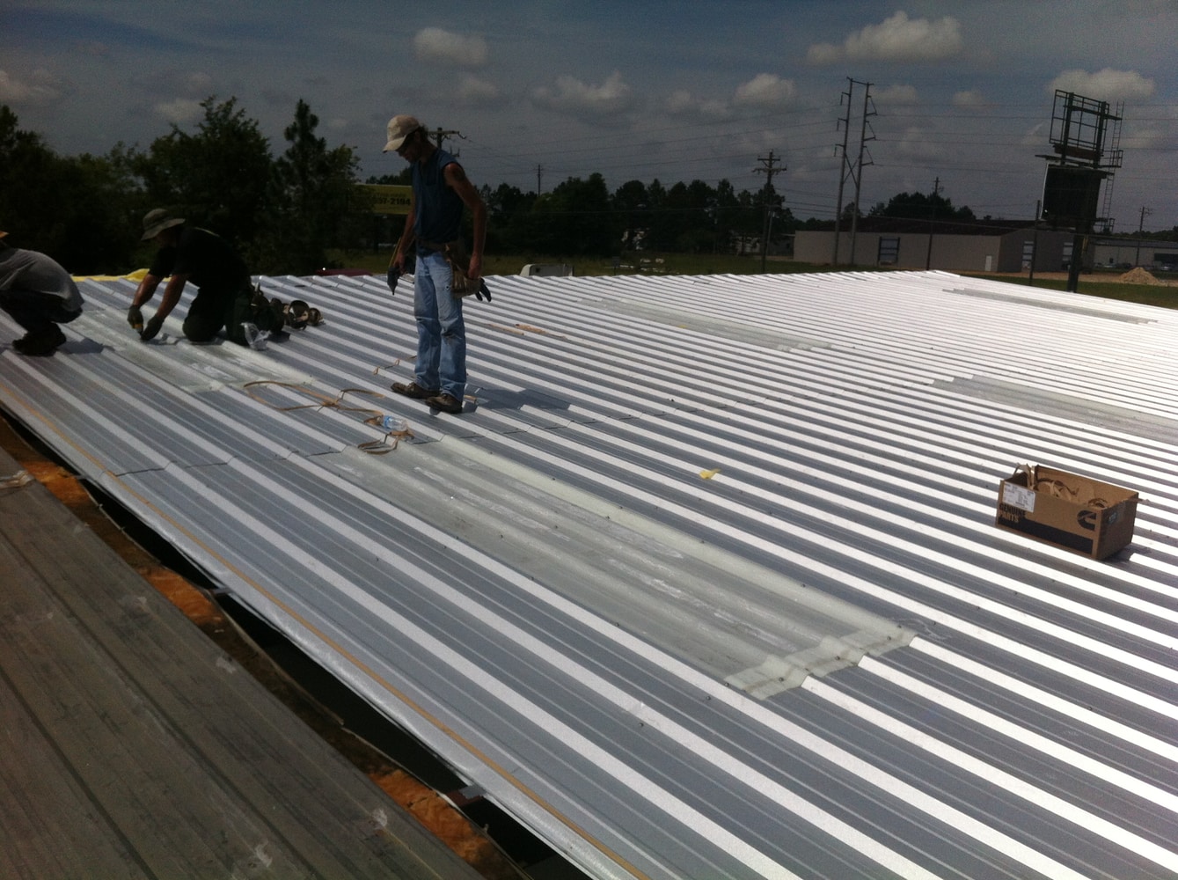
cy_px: 440
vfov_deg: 40.6
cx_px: 589
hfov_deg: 52.7
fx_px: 1189
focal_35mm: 35
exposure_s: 1/7541
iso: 100
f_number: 2.8
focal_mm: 3.85
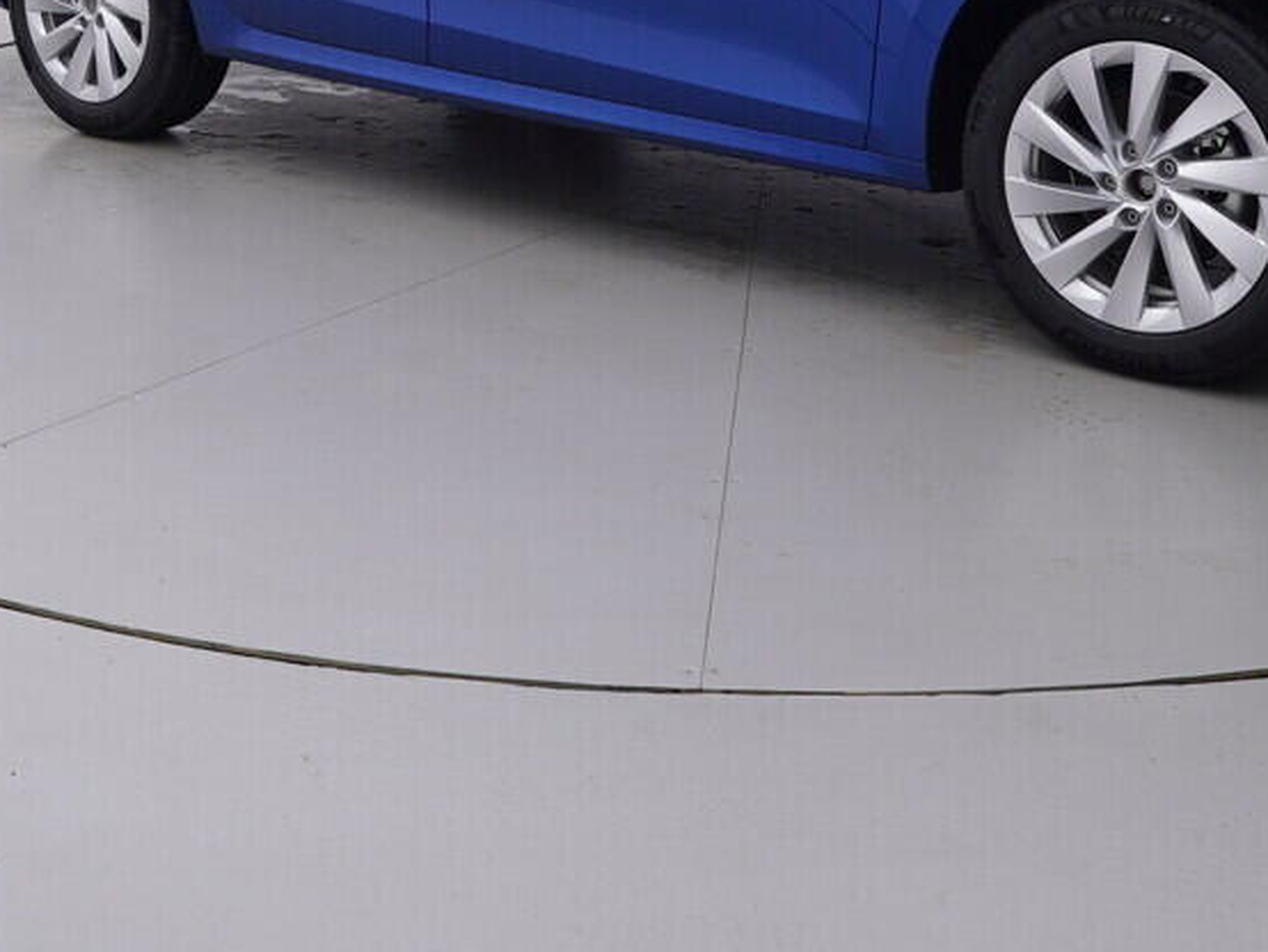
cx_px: 703
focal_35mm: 56
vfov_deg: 24.6
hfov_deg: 34.2
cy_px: -46
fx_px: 2061
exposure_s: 1/80
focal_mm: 15
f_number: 5
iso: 200
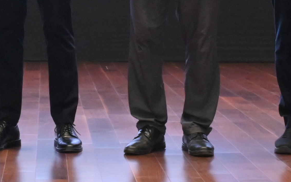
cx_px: 32
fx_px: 1348
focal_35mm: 170
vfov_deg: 7.6
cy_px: -71
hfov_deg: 12.2
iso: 4000
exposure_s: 1/50
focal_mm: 31
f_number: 10
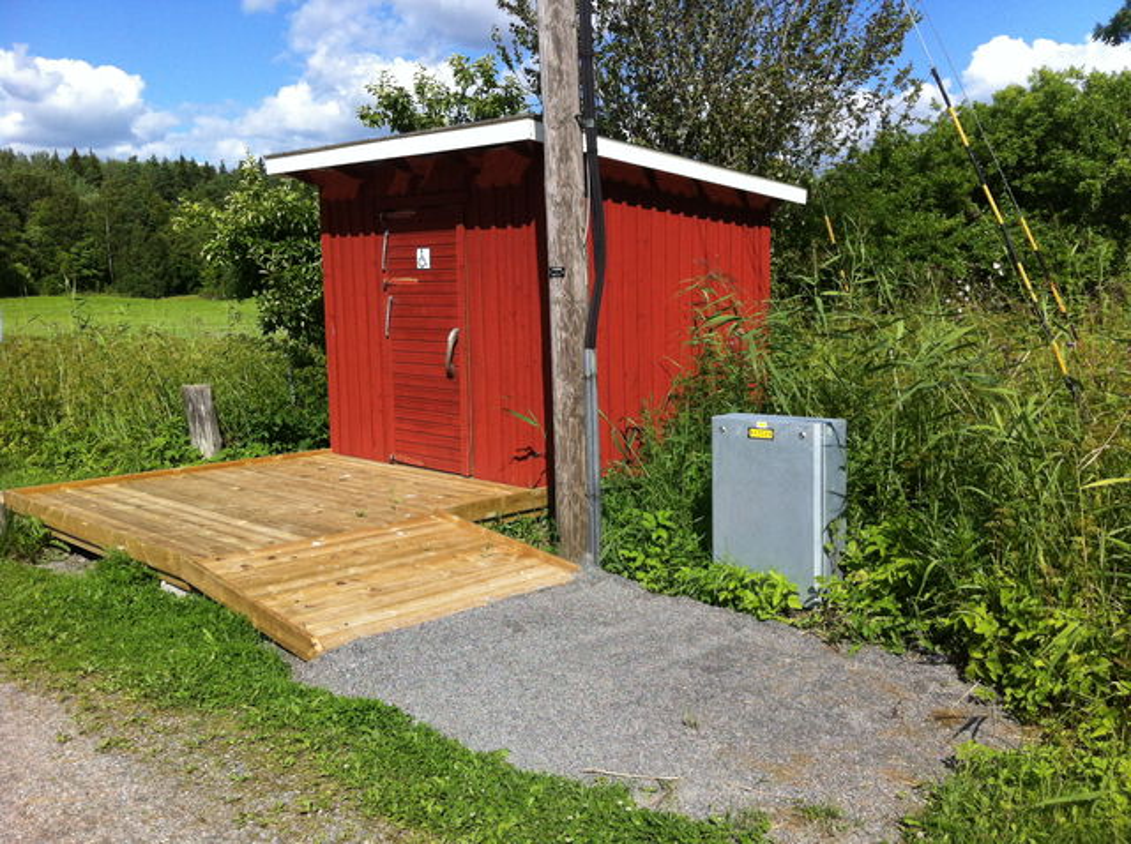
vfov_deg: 40.6
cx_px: 566
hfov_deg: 52.7
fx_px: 1142
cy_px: 422
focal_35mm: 35
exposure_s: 1/1488
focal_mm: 3.85
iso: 80
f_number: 2.8
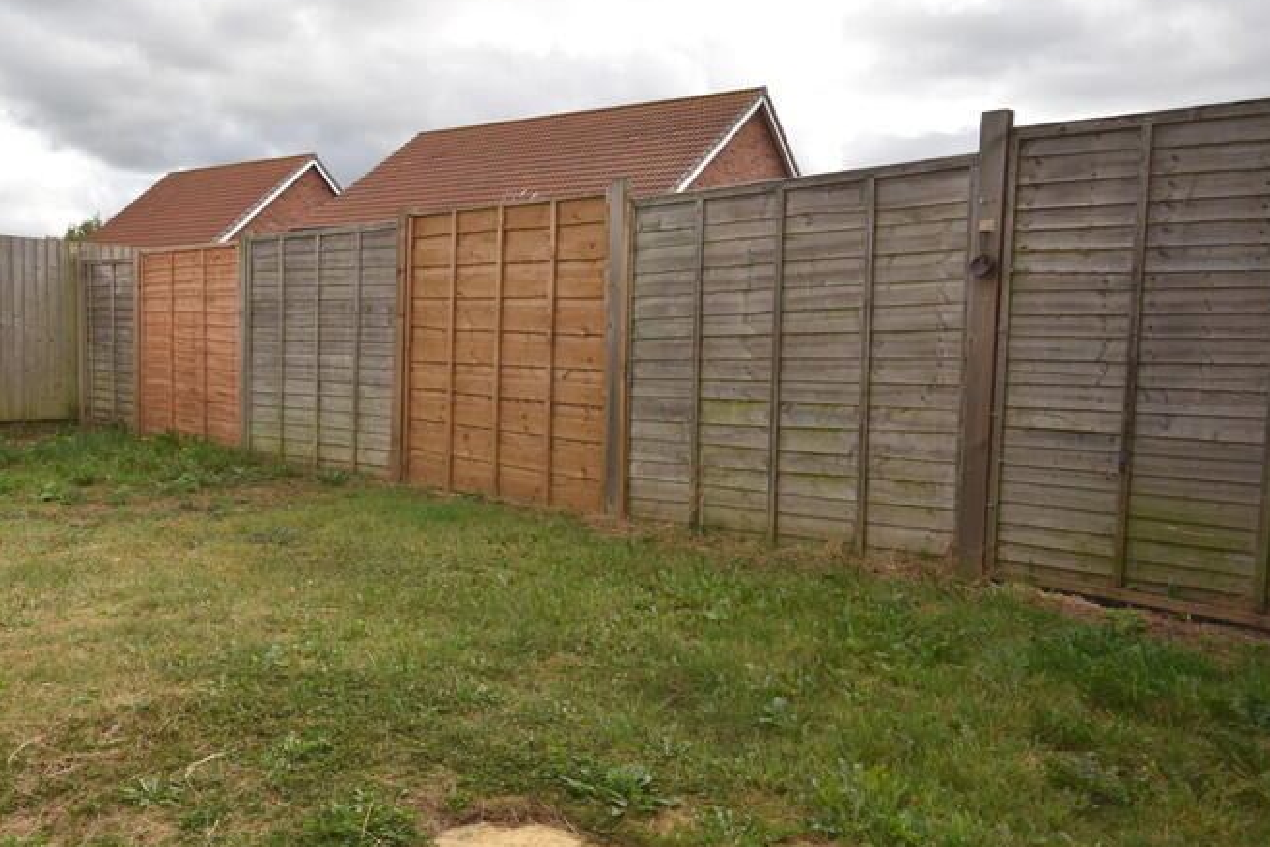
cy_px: 414
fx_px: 988
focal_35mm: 28
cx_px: 519
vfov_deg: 46.4
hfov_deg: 65.0
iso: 100
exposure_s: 1/200
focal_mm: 12
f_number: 6.3
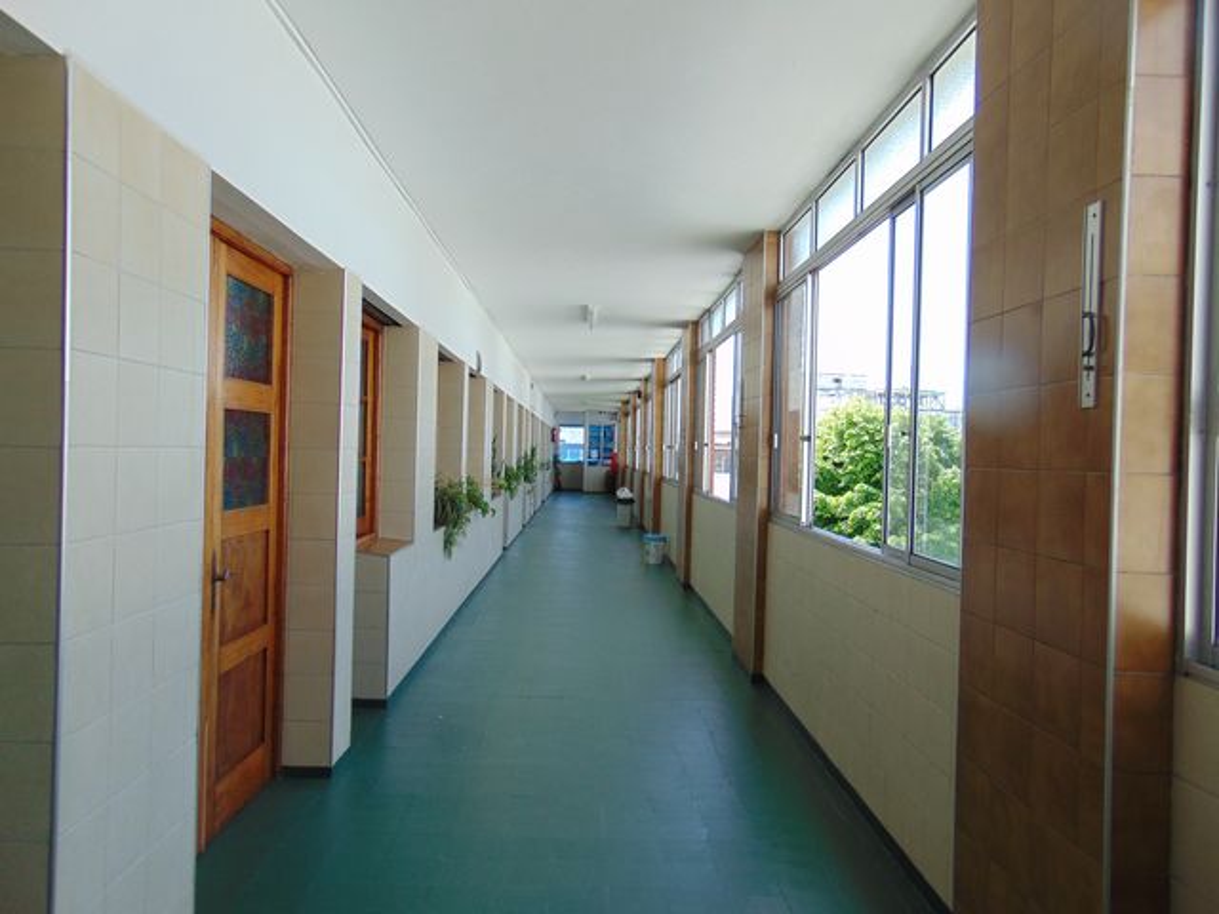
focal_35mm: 25
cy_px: 457
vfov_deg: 54.9
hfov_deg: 69.4
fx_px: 880
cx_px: 610
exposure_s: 1/250
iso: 80
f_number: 3
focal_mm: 4.5
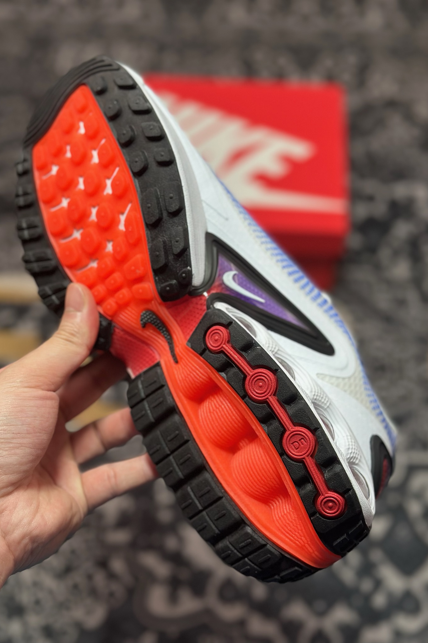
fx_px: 892
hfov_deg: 27.0
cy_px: 321
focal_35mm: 50
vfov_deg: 39.6
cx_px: 202
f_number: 1.78
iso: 80
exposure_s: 1/439
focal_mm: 6.86
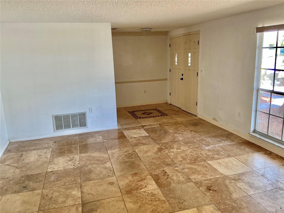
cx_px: 142
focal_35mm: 29
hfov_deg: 61.7
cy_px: 106
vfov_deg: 48.2
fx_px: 238
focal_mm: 3
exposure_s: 1/60
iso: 80
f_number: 1.8
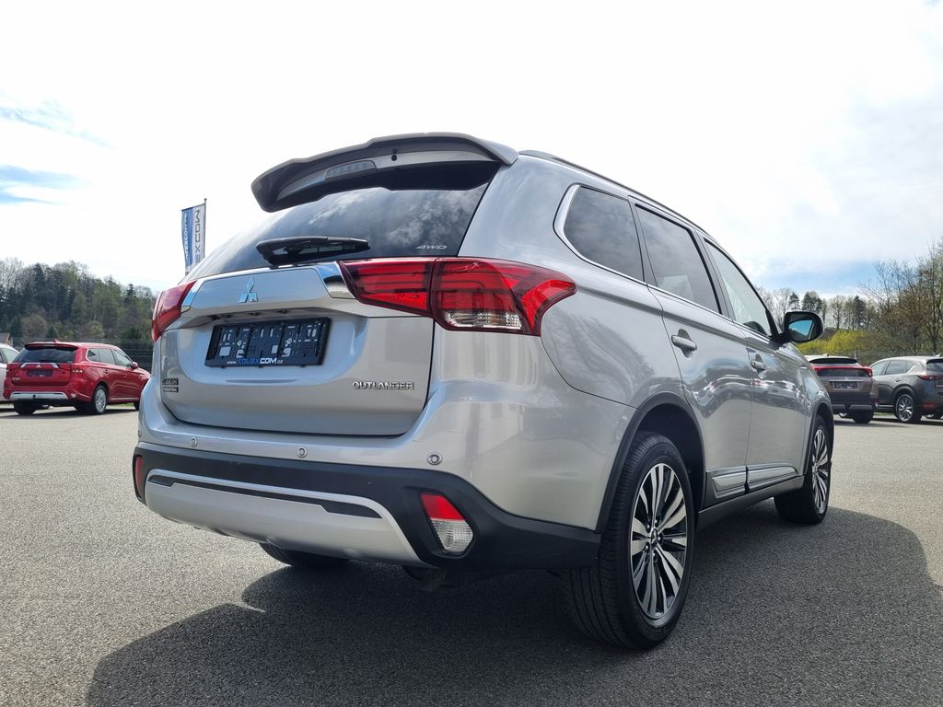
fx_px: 708
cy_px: 354
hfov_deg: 67.3
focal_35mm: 26
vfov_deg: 53.1
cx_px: 472
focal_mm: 5.4
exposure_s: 1/1888
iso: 50
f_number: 1.8
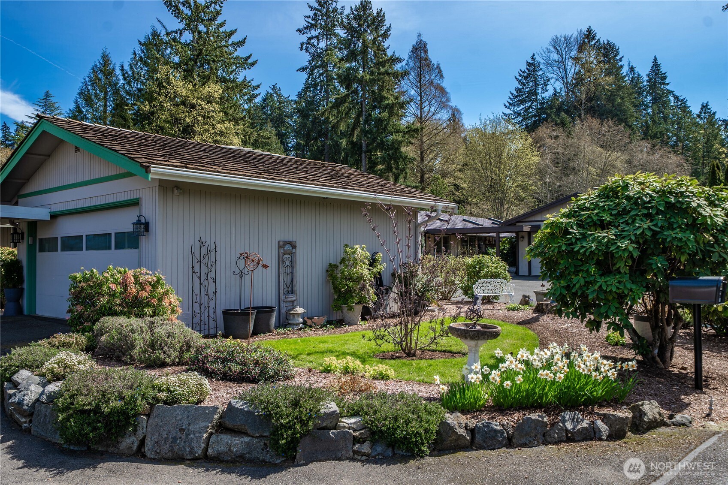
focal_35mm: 24
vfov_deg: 53.1
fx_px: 485
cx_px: 364
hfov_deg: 73.7
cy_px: 242
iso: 100
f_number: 6.7
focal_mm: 24
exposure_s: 1/200
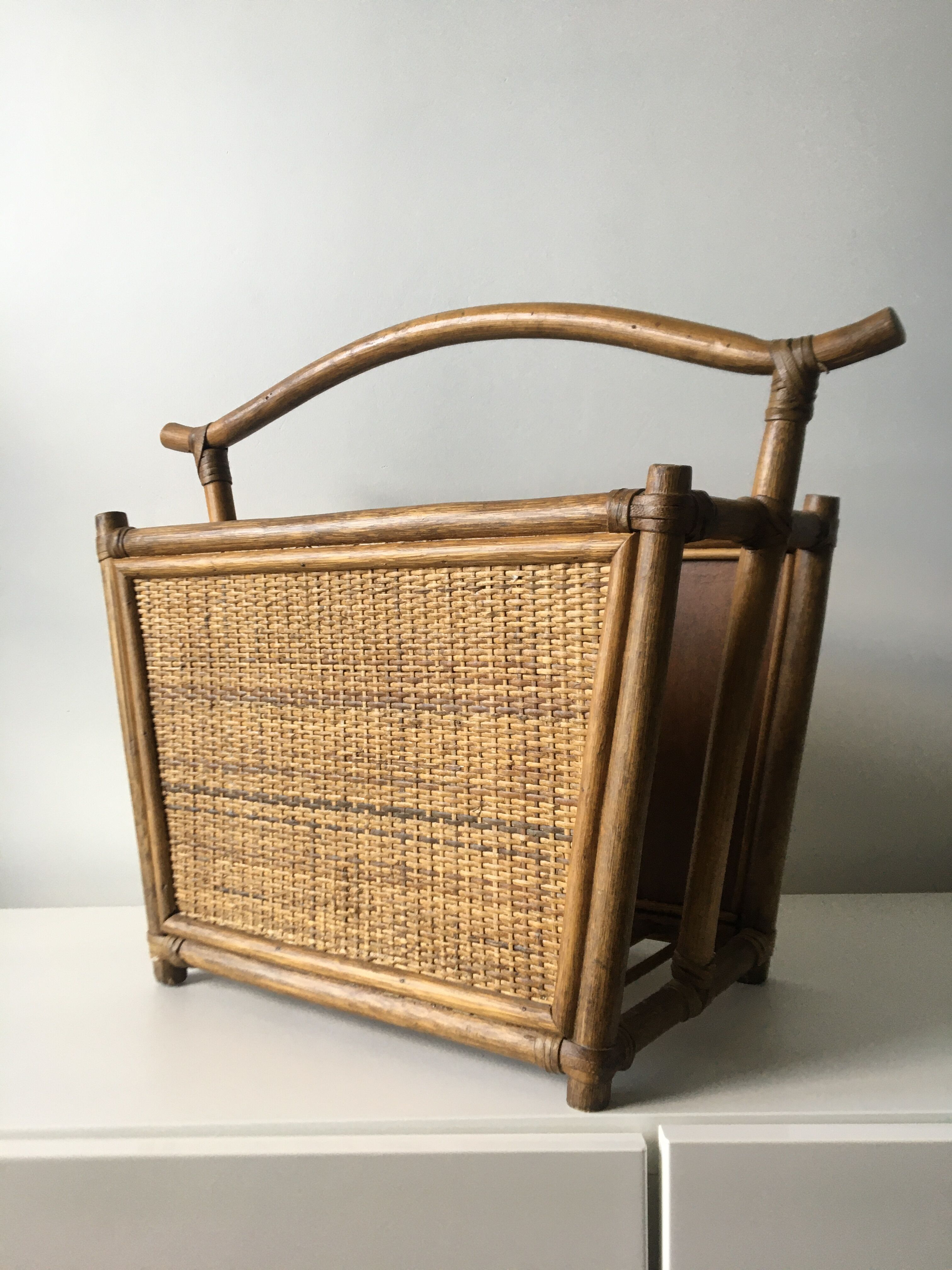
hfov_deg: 48.2
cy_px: 635
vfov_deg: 61.7
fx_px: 1063
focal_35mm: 29
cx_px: 476
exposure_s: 1/33
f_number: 2.2
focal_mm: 4.15
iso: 40
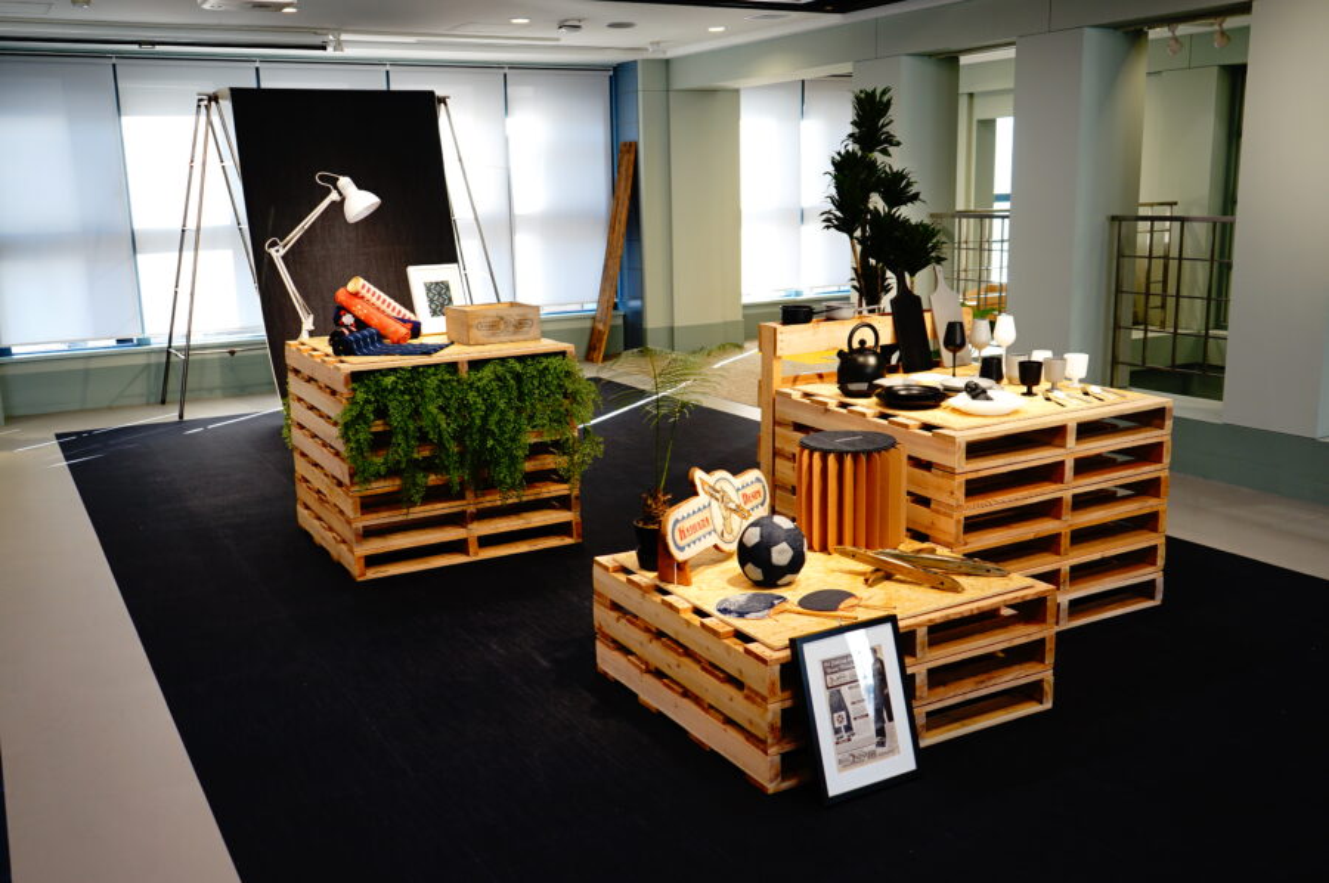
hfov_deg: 58.8
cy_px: 442
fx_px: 1180
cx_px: 664
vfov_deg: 41.0
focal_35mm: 32
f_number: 4
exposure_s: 1/60
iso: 250
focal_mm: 32
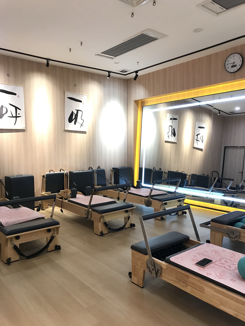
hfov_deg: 49.7
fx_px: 264
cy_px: 163
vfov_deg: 63.4
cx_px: 122
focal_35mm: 28
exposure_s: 1/17
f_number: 1.8
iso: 50
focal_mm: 3.99
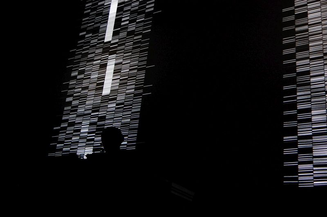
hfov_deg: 42.4
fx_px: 422
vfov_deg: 28.8
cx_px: 164
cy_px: 108
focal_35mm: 46
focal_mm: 31
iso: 1600
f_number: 4.5
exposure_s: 1/20
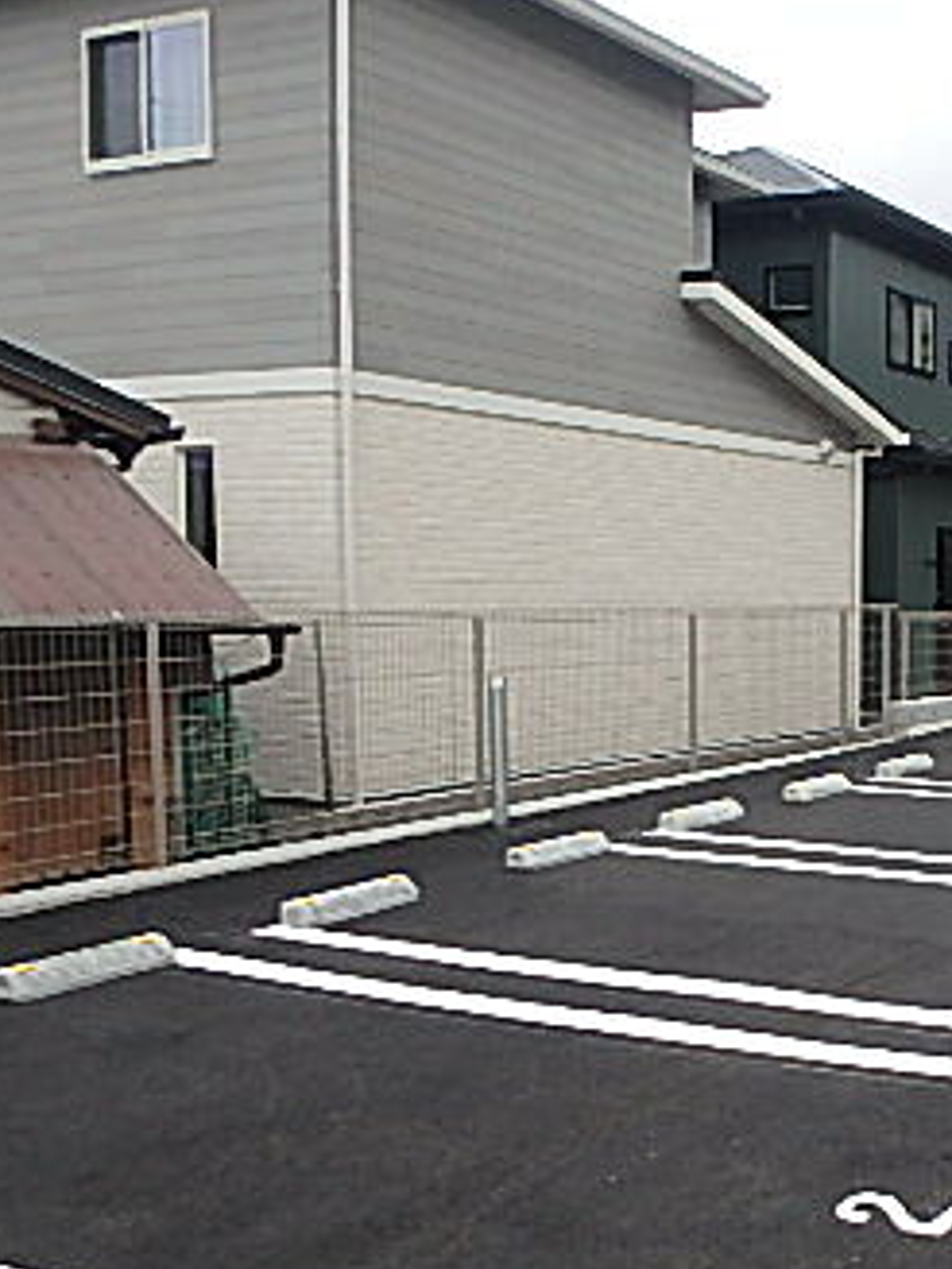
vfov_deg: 45.6
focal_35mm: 41
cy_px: 727
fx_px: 1503
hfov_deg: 29.9
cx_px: 1153
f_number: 3.5
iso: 200
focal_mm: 3.7
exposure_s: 1/50
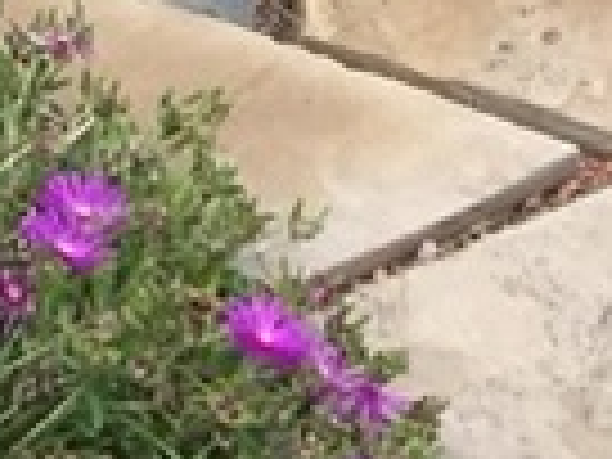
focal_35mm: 219
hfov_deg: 8.4
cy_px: -1156
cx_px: -734
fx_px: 3872
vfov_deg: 6.0
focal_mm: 4.15
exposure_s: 1/484
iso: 25
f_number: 2.2
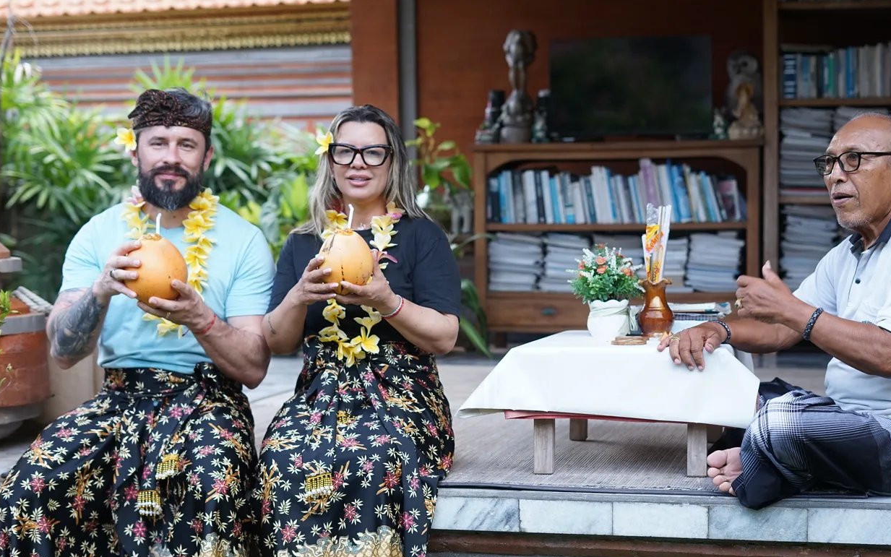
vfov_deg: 20.9
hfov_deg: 32.9
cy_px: 355
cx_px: 516
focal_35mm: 62
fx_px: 1506
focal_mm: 50
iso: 640
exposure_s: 1/400
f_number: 2.8
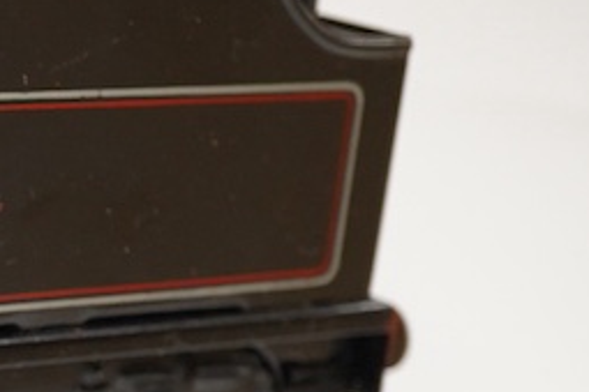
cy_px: 385
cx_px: -370
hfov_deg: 12.1
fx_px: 2601
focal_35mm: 159
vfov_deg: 8.6
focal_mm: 30
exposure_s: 1/125
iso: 1250
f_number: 7.1
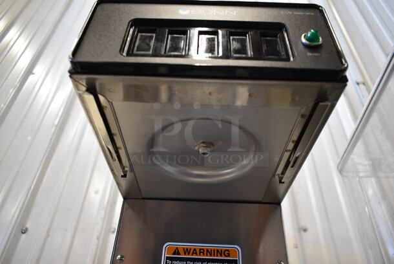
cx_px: 197
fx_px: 296
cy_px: 132
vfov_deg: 48.0
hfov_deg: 67.3
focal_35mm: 27
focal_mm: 18
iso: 720
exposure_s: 1/30
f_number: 3.5
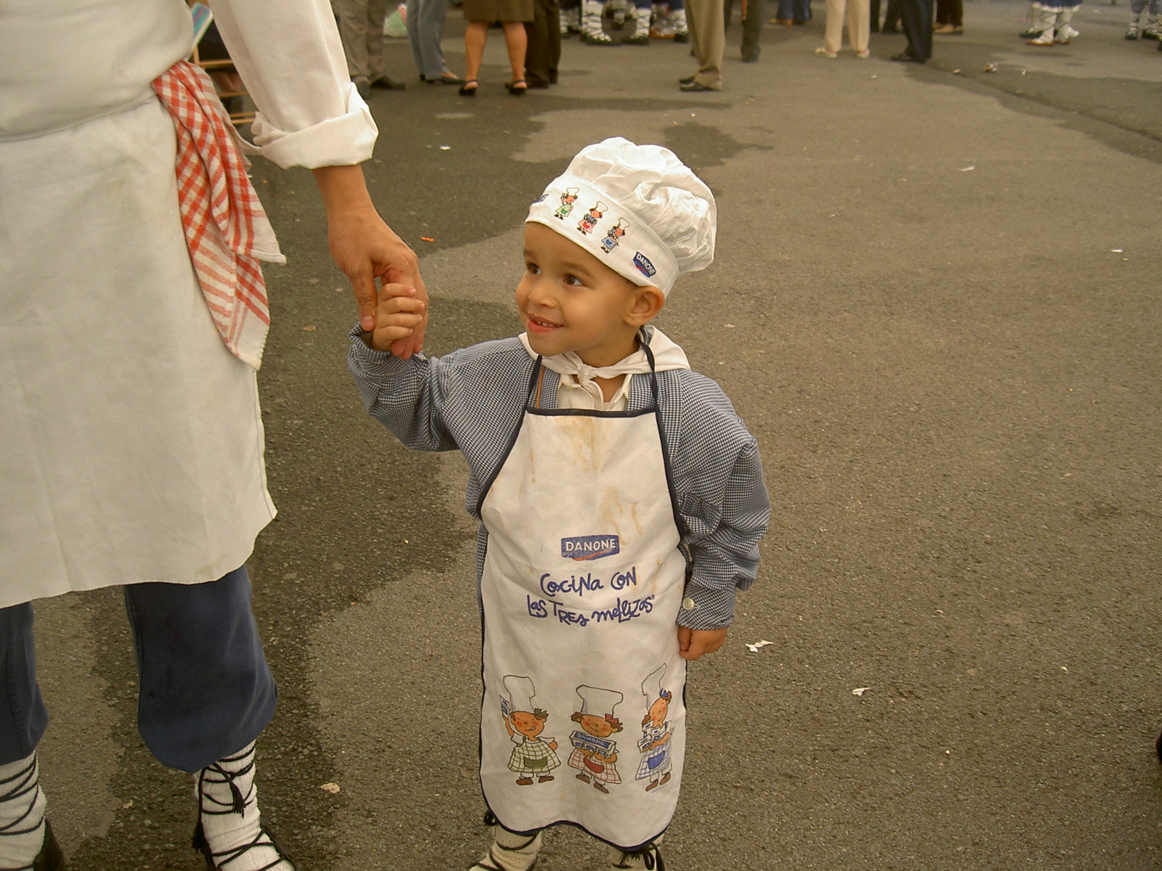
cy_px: 436
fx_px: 1309
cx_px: 581
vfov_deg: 36.8
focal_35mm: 39
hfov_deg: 47.9
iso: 100
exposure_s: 1/137
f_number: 2.8
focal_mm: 8
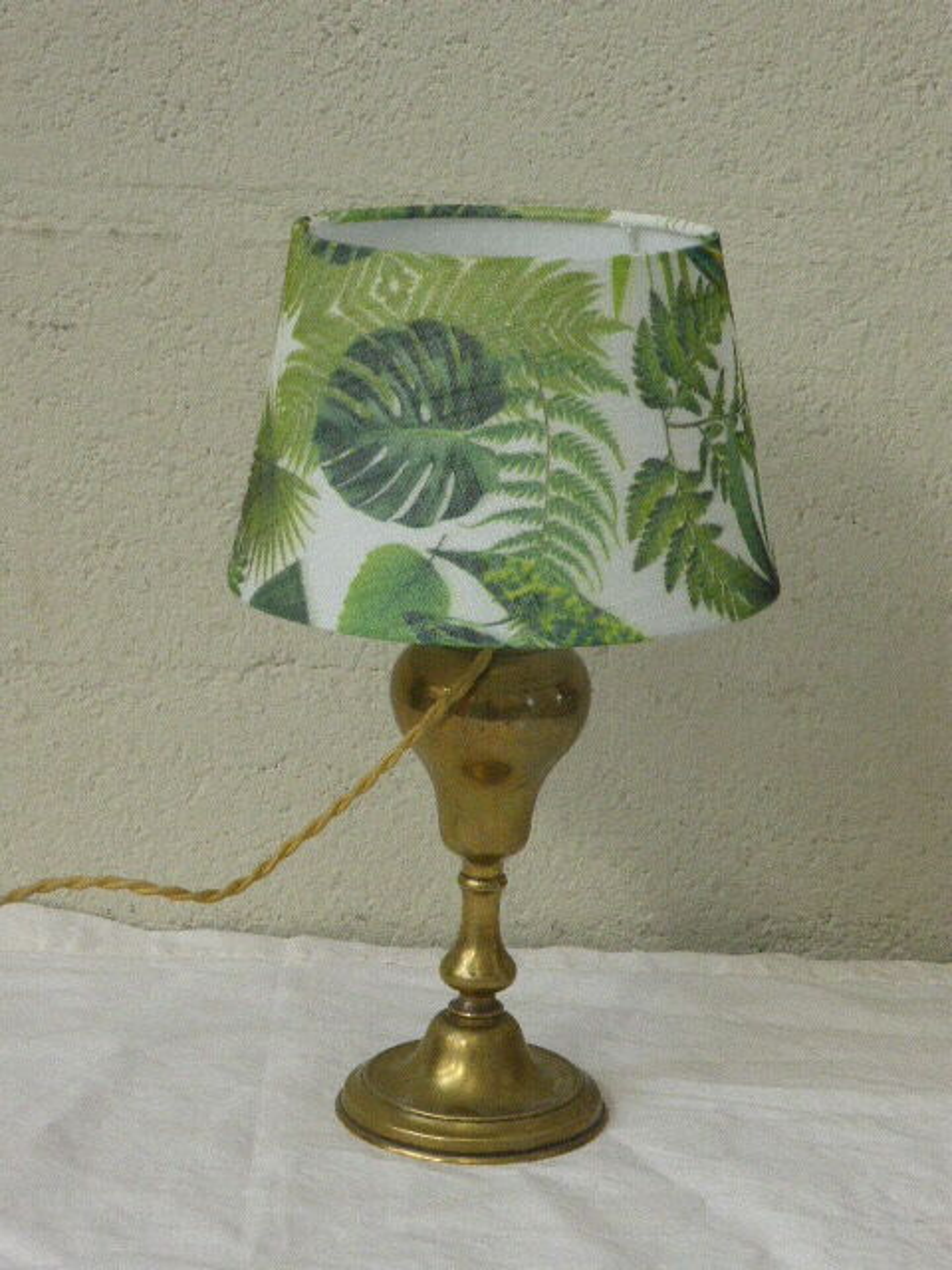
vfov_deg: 21.5
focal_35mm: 91
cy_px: 635
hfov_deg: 16.2
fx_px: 3337
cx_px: 476
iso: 500
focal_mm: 15.1
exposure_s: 1/125
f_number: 5.2
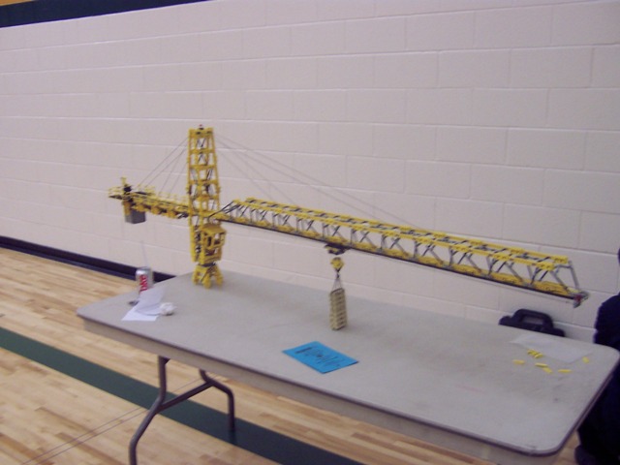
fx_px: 645
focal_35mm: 36
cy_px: 232
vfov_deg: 39.7
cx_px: 310
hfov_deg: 51.4
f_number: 2.8
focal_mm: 5.6
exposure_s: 1/20
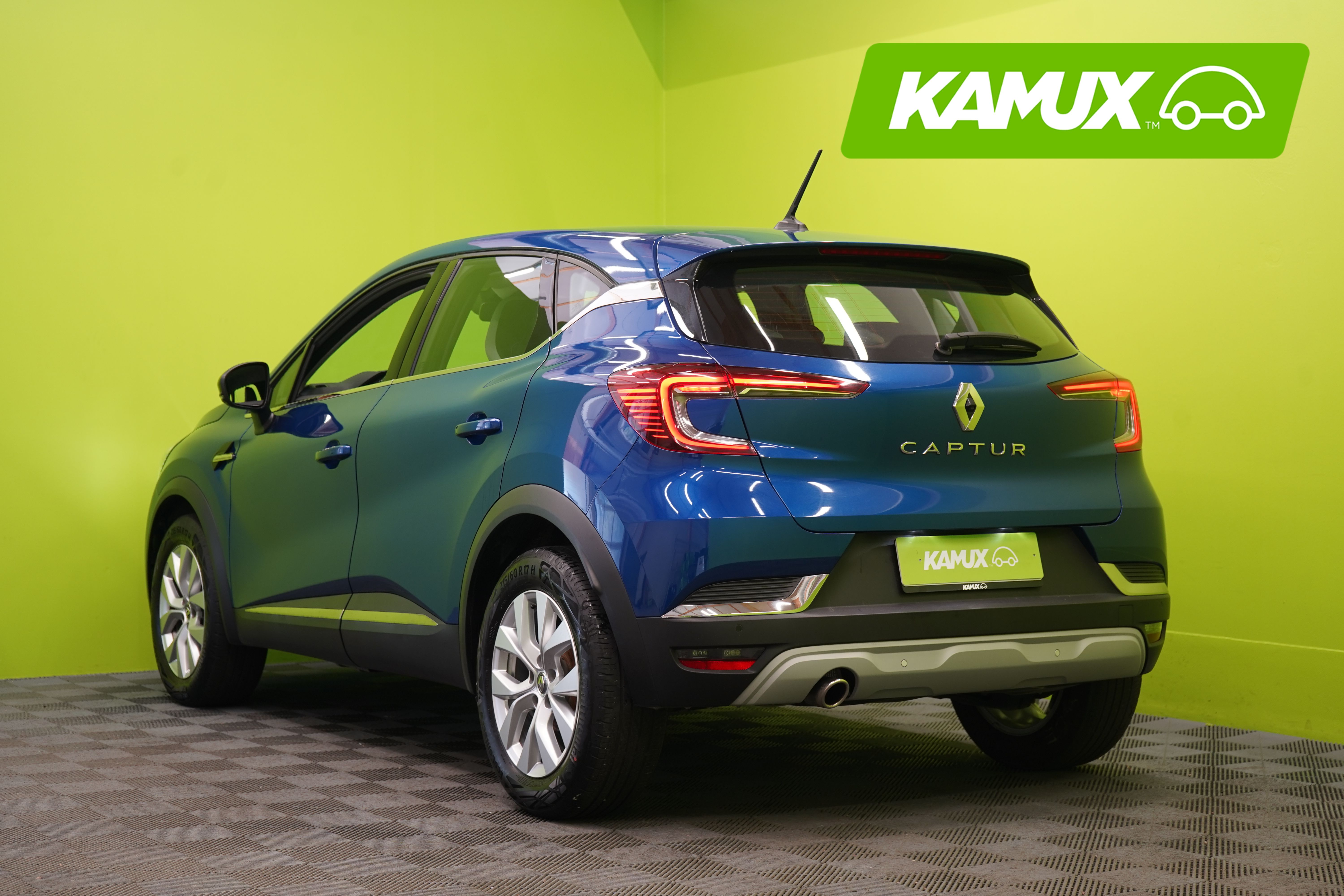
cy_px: 448
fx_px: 2165
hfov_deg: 34.5
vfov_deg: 23.4
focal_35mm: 58
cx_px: 672
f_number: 5
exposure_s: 1/30
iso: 400
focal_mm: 58
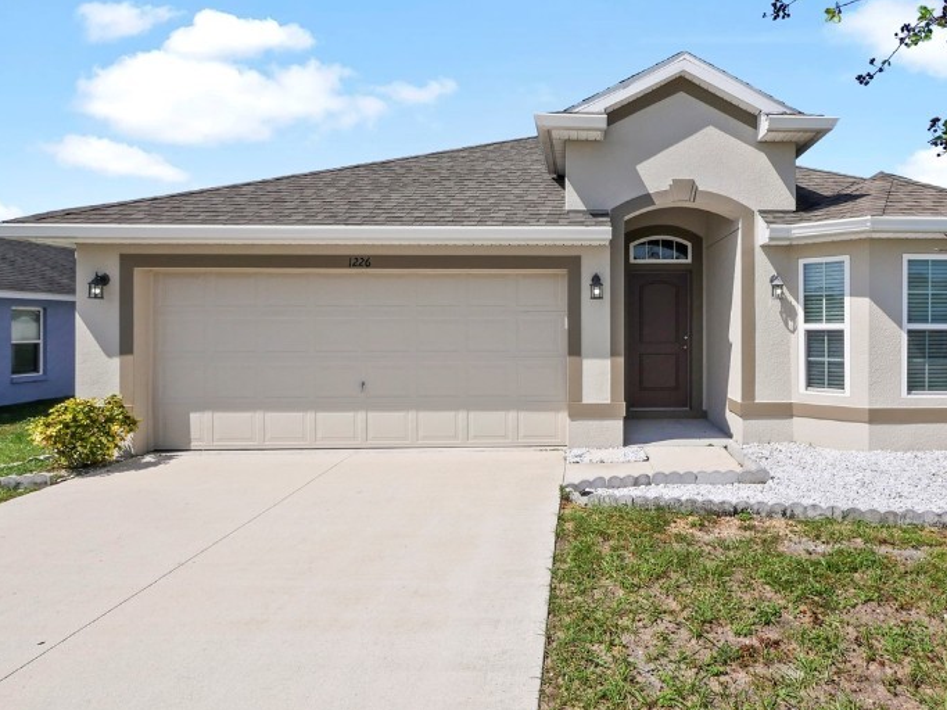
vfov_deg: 63.4
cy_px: 374
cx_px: 616
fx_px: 574
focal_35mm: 21
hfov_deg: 77.0
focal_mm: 7
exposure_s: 1/640
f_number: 10
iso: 200
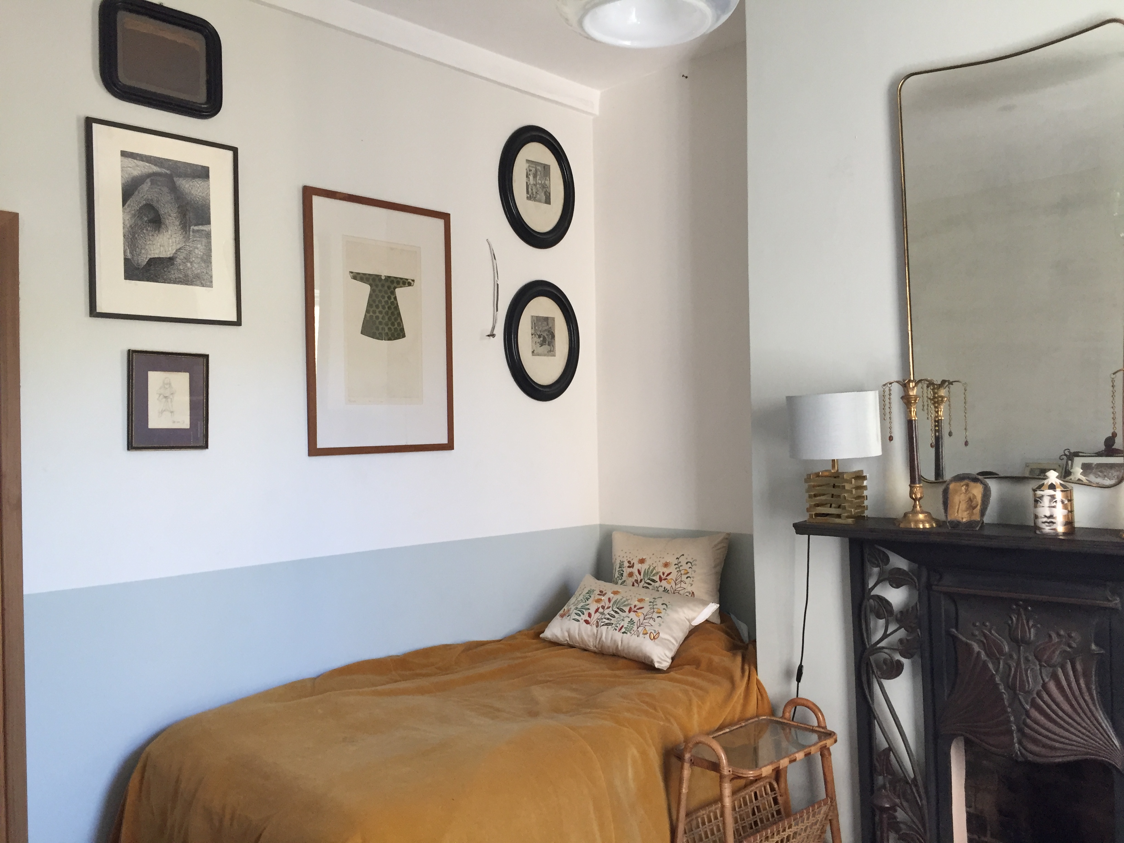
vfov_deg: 48.2
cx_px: 562
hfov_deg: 61.7
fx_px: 942
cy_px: 422
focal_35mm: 29
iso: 80
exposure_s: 1/33
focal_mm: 4.15
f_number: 2.2
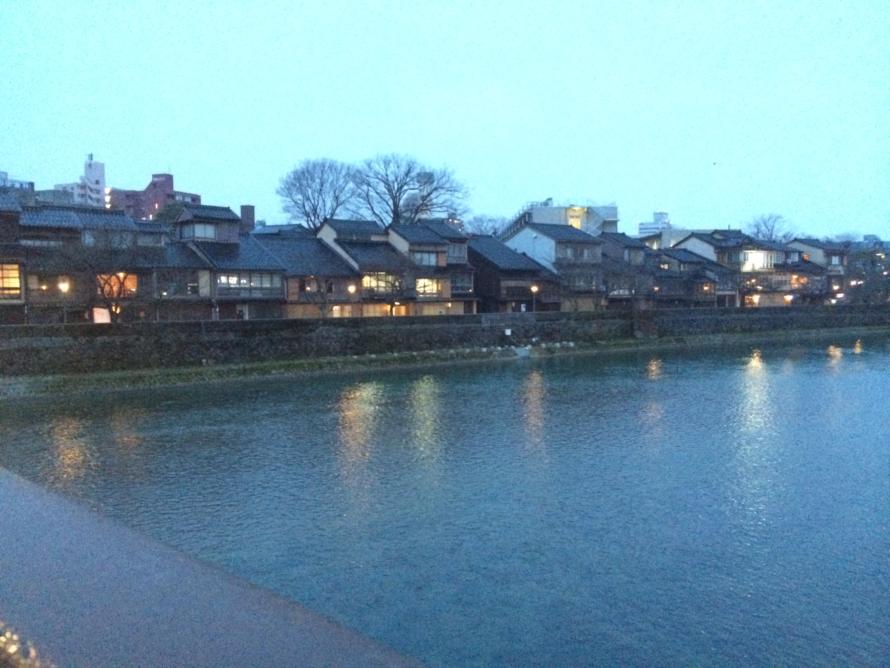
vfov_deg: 46.8
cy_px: 334
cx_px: 445
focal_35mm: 30
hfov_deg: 60.0
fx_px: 771
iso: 800
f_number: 2.2
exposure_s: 1/15
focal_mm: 4.12
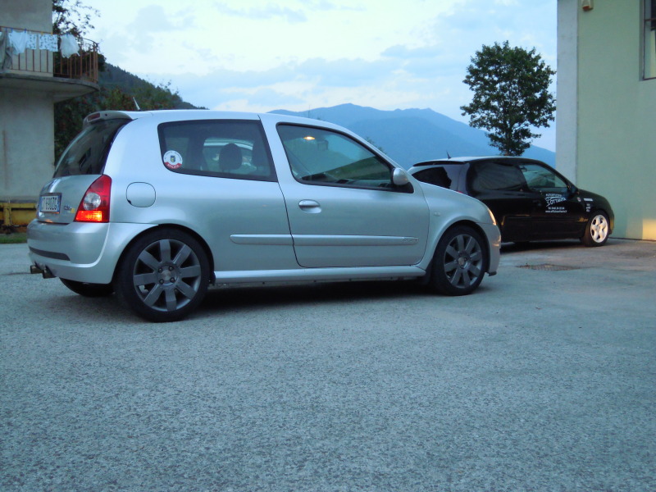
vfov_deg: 39.7
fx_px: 682
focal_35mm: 36
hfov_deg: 51.4
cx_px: 328
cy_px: 246
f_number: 3
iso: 400
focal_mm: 6.4
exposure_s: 1/30
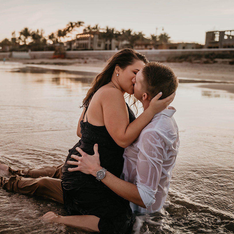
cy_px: 117
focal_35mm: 46
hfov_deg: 36.2
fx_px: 352
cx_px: 69
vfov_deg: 36.8
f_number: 2.8
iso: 500
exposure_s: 1/200
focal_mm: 36
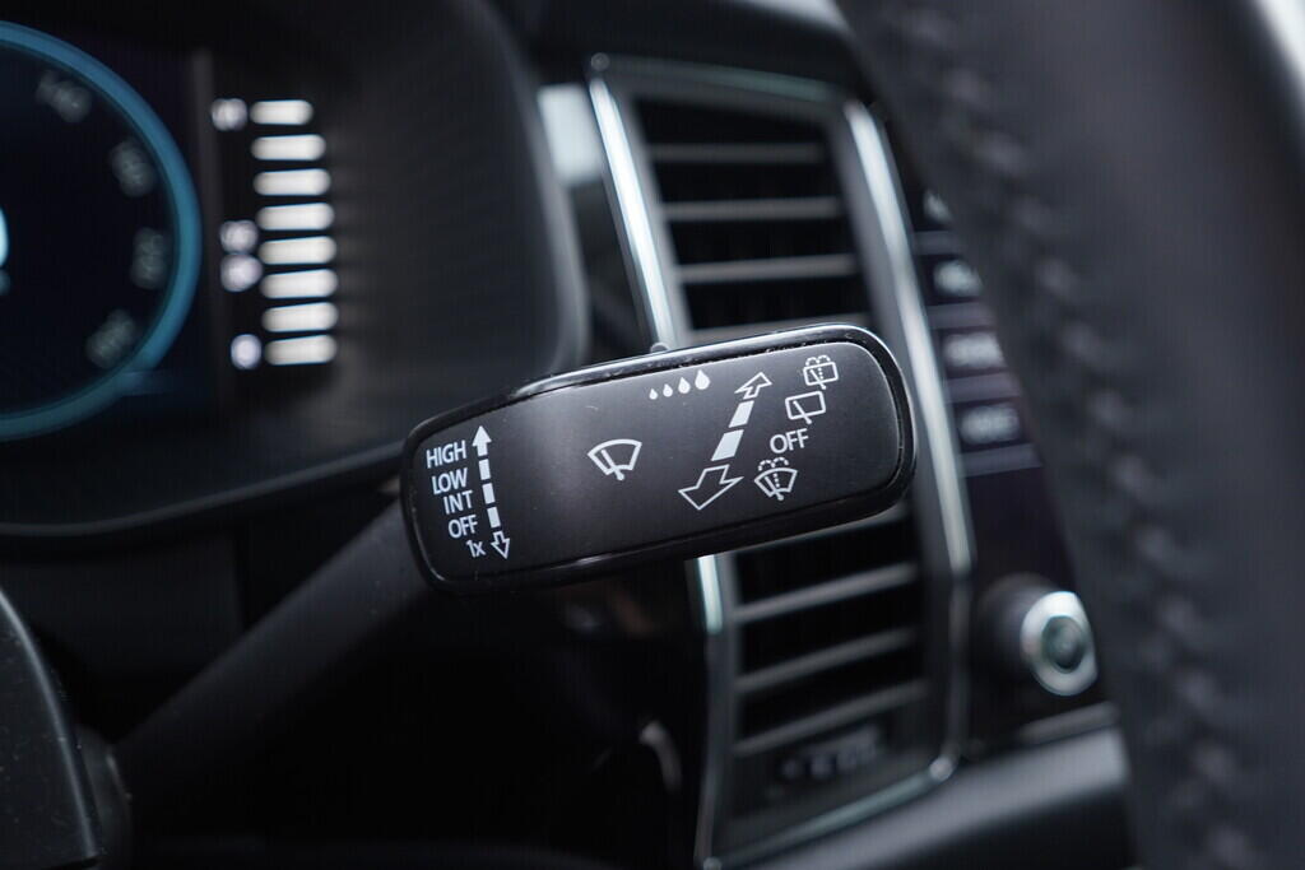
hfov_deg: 53.1
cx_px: 652
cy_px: 435
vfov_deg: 36.9
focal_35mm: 36
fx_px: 1305
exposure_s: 1/40
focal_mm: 24
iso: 400
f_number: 2.8
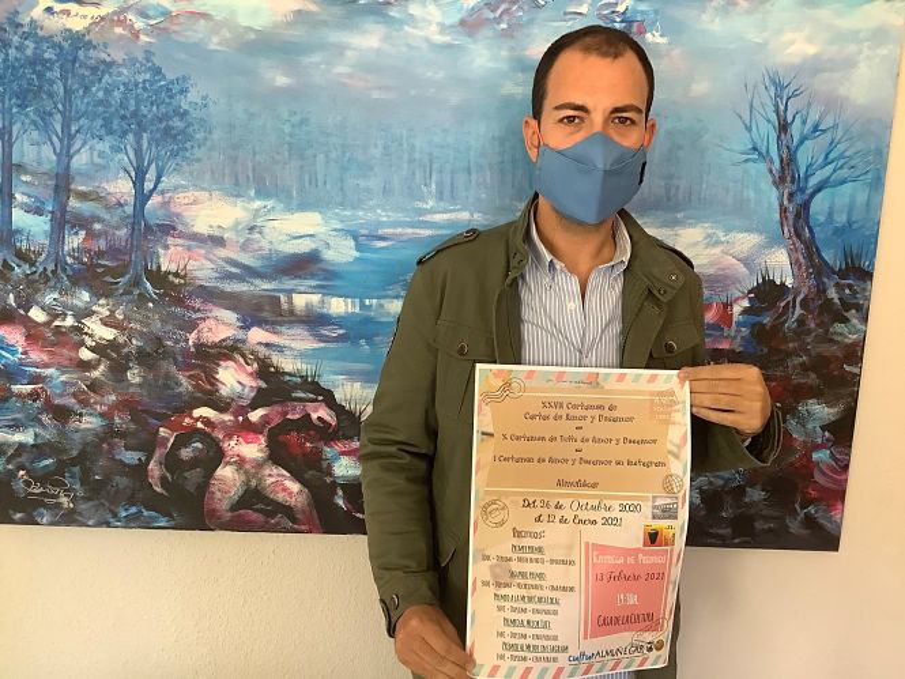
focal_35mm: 31
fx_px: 811
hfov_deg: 58.3
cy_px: 340
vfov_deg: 45.5
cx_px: 452
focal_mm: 3.3
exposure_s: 1/50
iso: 125
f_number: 2.4
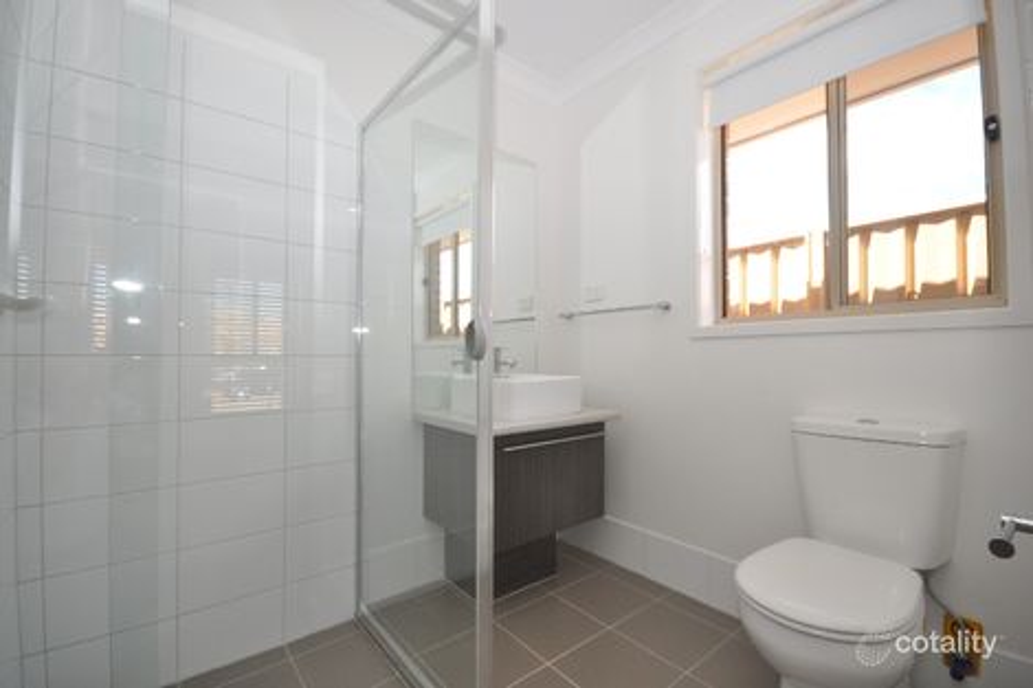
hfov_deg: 100.4
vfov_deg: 77.3
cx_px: 516
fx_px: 430
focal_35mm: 15
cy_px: 344
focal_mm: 10
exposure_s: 1/125
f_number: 5.6
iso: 360
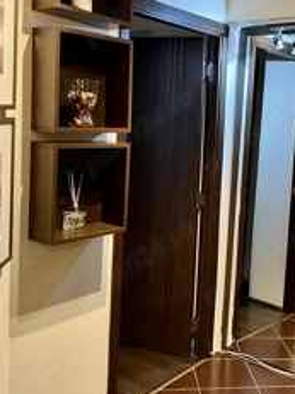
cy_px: 160
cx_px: 198
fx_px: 512
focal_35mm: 45
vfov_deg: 41.9
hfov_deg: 31.9
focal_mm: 5.7
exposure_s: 1/50
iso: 250
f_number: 1.5
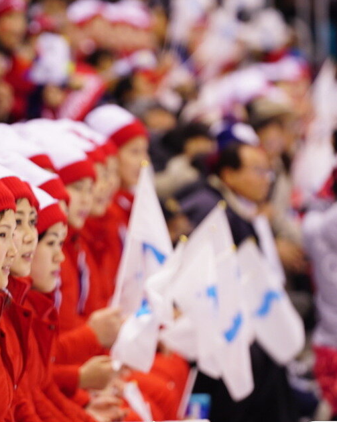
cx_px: -102
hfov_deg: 3.7
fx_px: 5163
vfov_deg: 4.7
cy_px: 195
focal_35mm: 414
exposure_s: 1/60
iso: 200
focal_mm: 198
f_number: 4
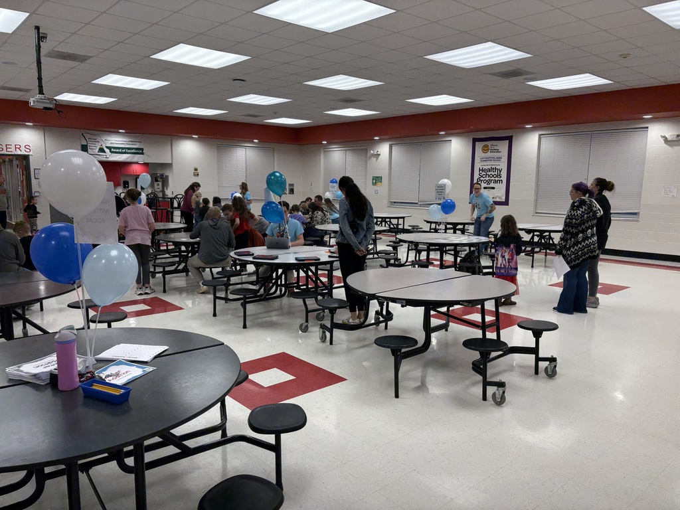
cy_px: 255
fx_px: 511
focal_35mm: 26
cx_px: 340
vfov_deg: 53.1
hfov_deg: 67.3
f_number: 1.6
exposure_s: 1/155
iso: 100
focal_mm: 5.96
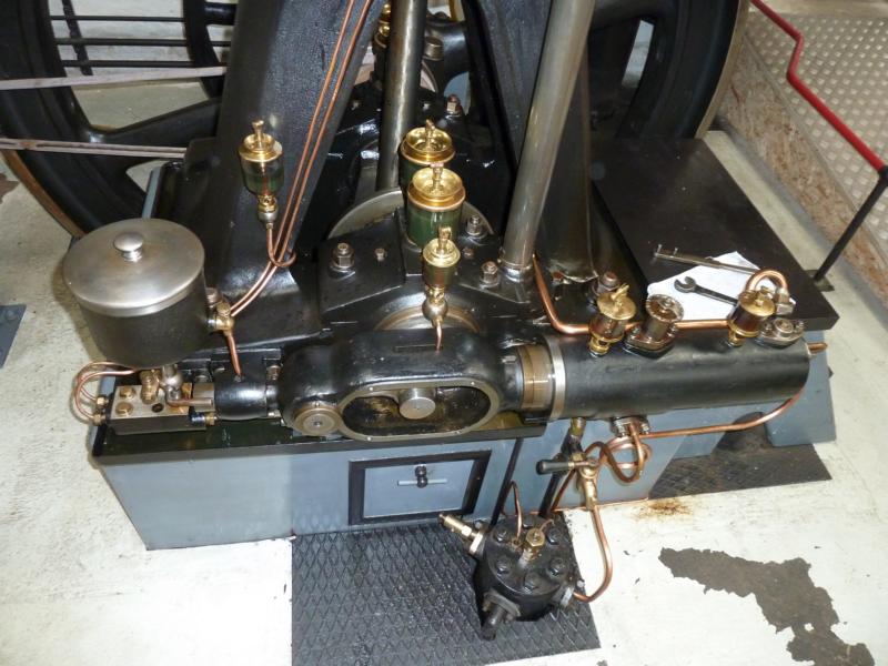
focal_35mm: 25
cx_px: 444
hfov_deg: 69.4
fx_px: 641
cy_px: 333
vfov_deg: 54.9
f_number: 3.3
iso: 320
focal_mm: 4.1
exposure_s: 1/30
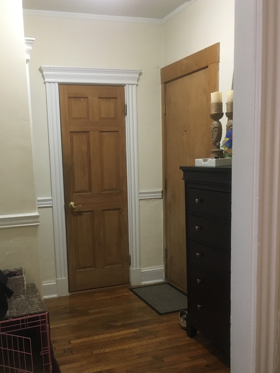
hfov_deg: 38.6
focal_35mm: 37
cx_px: 117
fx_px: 399
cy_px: 221
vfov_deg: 49.9
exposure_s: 1/24
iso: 200
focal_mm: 4.15
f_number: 2.2
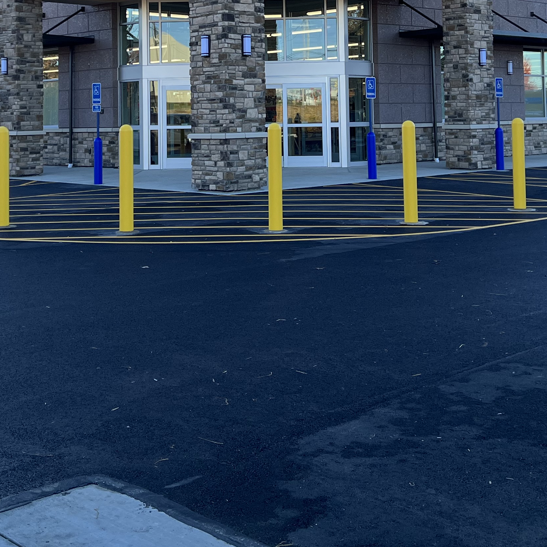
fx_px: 1001
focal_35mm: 56
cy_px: 70
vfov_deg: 29.5
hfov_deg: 30.5
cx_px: 236
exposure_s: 1/2299
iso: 50
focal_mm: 5.7
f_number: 1.5
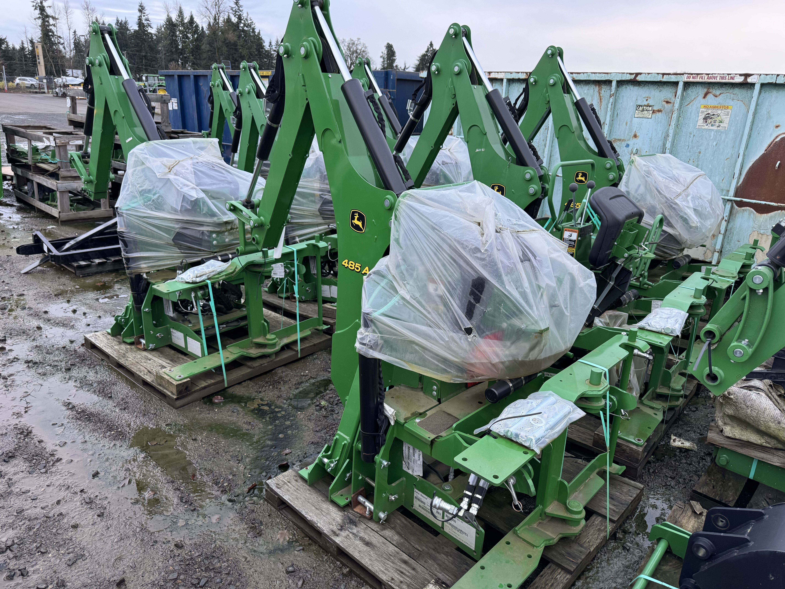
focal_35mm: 24
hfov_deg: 71.6
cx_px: 392
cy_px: 294
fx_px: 544
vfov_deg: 56.8
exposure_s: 1/121
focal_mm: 6.76
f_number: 1.78
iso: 200
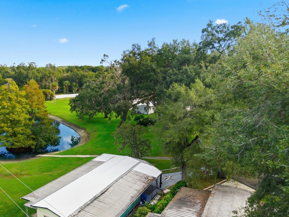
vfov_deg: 45.0
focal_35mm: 31
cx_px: 104
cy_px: 136
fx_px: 259
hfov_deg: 57.5
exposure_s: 1/1250
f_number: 1.8
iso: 200
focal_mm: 8.7
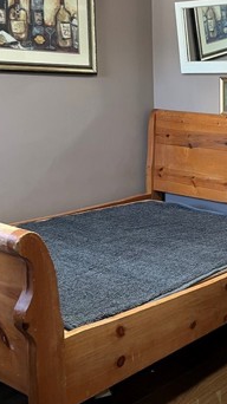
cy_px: 215
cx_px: 255
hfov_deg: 21.3
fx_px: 568
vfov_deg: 39.2
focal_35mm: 53
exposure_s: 1/60
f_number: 1.5
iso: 250
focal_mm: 5.7
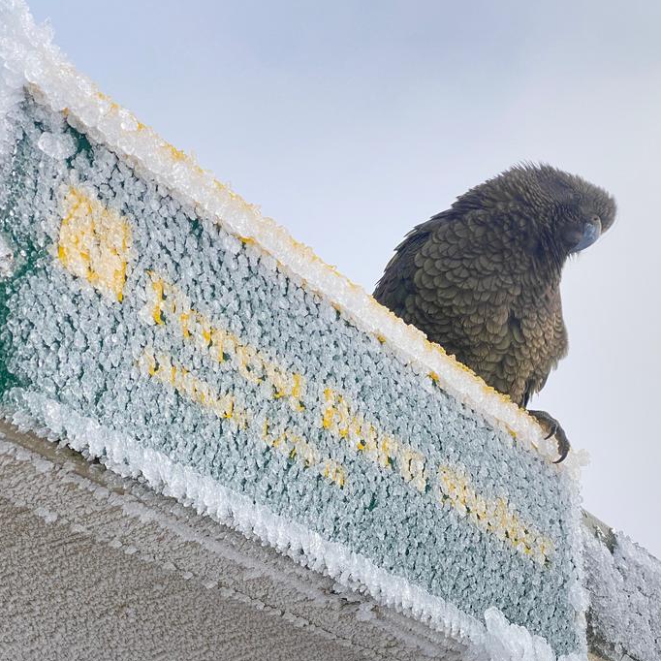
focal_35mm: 69
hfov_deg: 25.0
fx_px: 1491
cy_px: 325
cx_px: 355
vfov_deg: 25.0
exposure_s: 1/841
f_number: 2
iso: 20
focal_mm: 6
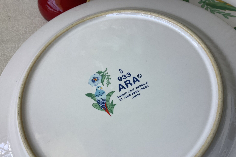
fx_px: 223
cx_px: 123
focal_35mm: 34
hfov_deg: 55.8
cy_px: 91
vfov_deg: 38.8
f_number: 2.4
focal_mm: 3.3
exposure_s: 1/142
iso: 25
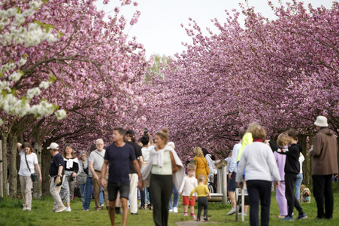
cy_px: 113
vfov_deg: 4.6
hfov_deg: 6.9
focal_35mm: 300
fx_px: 2823
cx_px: 170
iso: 1600
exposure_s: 1/1000
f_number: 5.6
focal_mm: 300
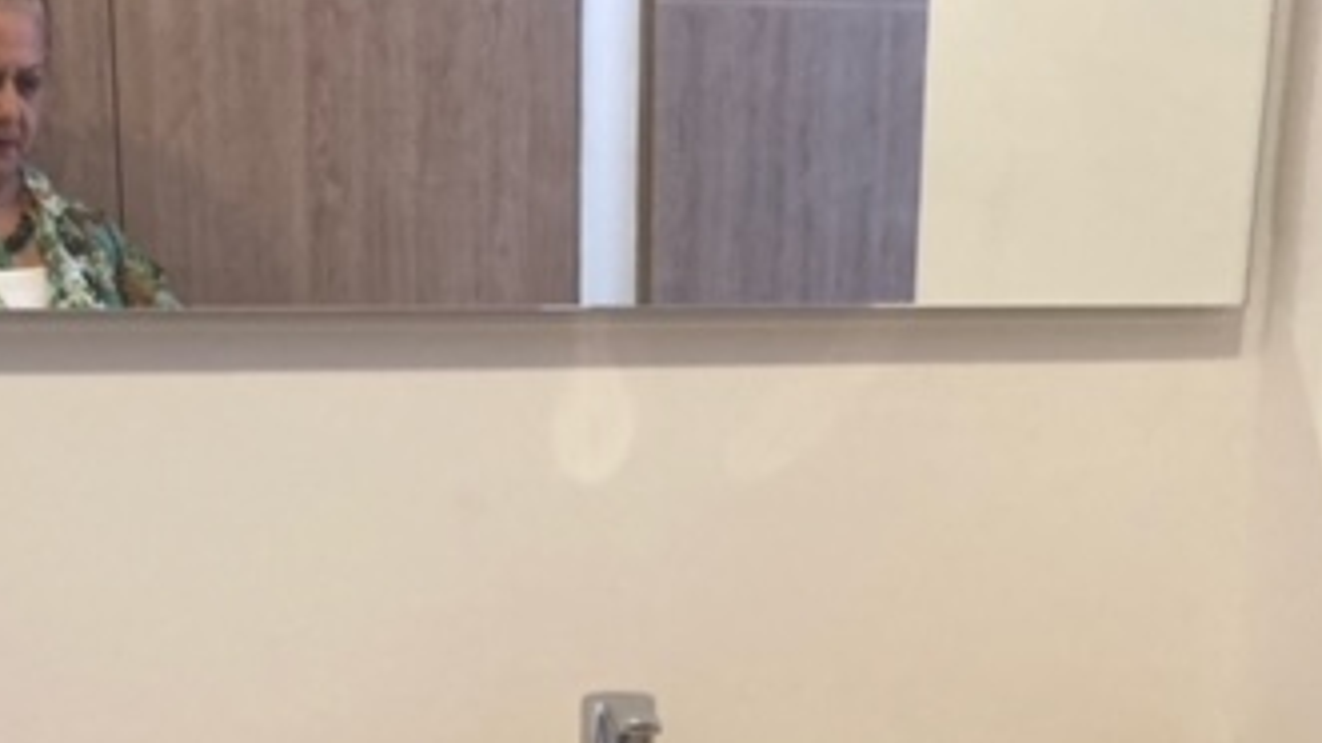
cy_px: 907
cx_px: 479
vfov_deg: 19.1
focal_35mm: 59
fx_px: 2068
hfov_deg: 35.2
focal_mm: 3.99
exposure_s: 1/60
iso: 200
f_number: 1.8
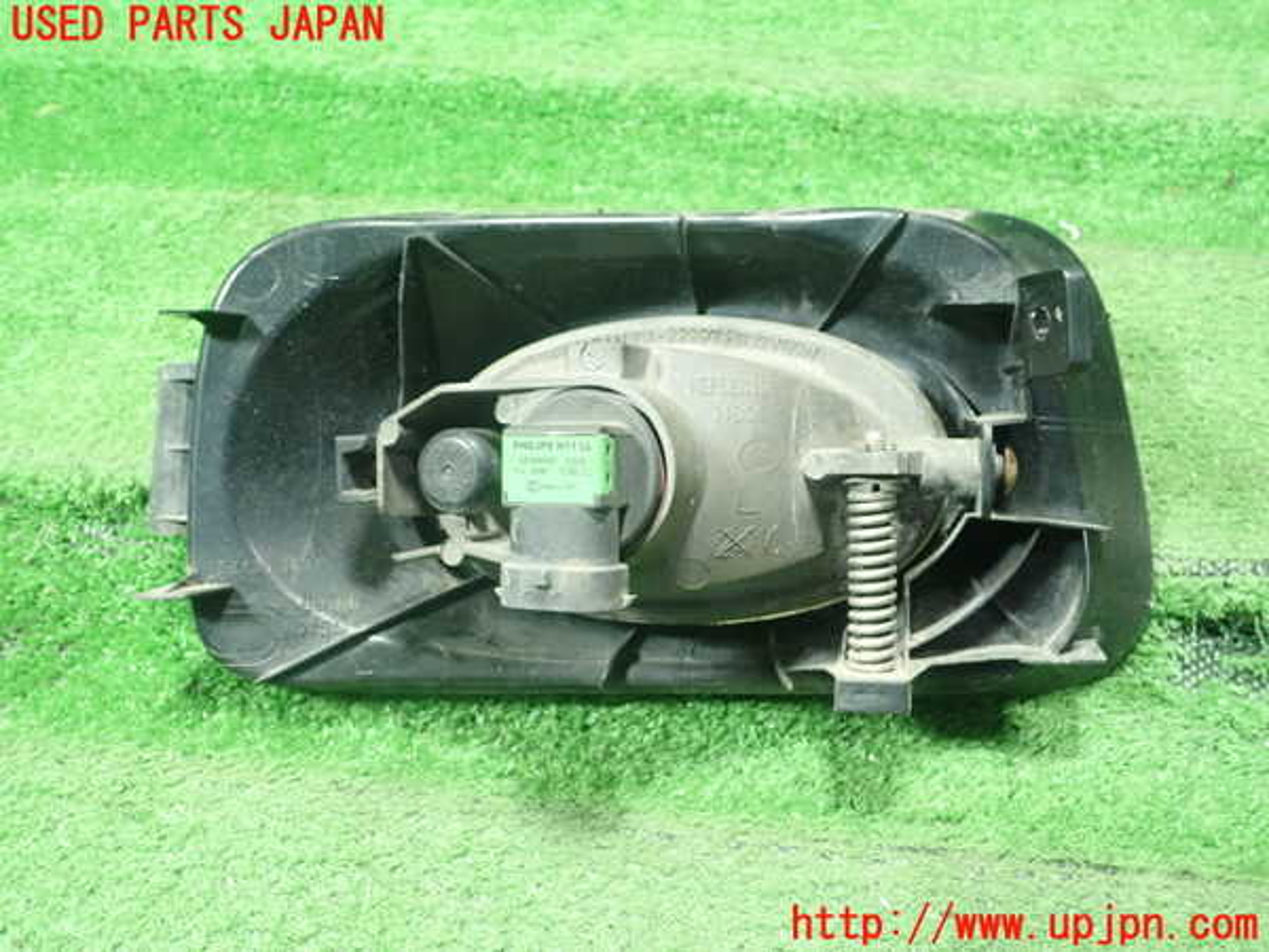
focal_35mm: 30
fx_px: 1100
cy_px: 476
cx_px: 634
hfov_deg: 60.0
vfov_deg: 46.8
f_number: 2.3
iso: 800
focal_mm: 5.5
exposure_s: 1/60
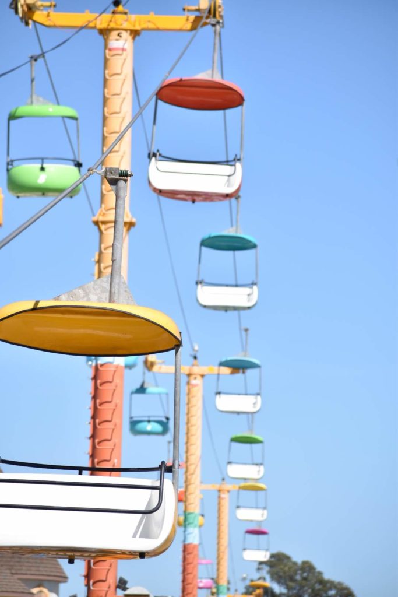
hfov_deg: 6.8
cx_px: 199
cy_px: 298
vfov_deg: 10.2
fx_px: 3357
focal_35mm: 202
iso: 100
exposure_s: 1/640
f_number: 5.6
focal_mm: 135
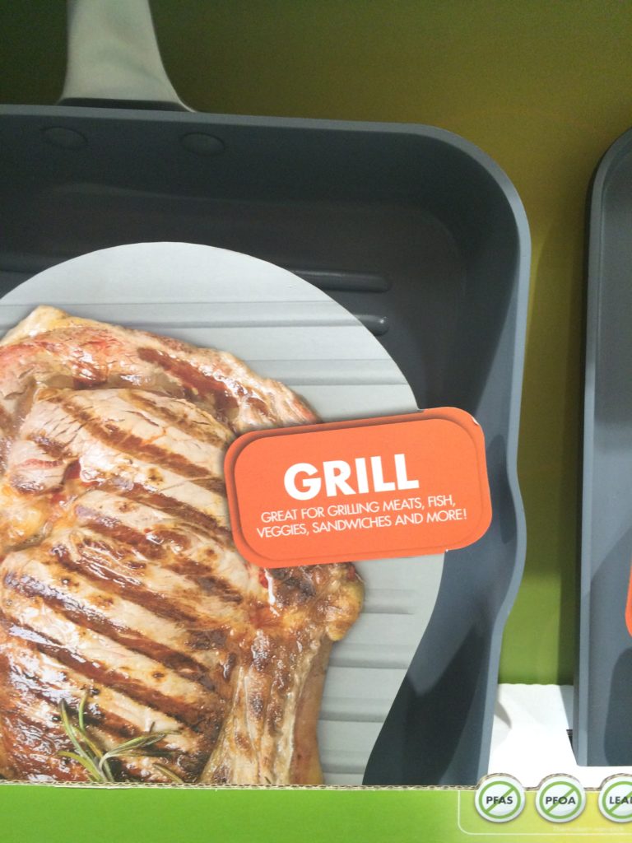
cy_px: 422
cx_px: 316
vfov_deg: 61.7
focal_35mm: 29
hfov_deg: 48.2
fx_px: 706
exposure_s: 1/30
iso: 200
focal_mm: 4.15
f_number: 2.2
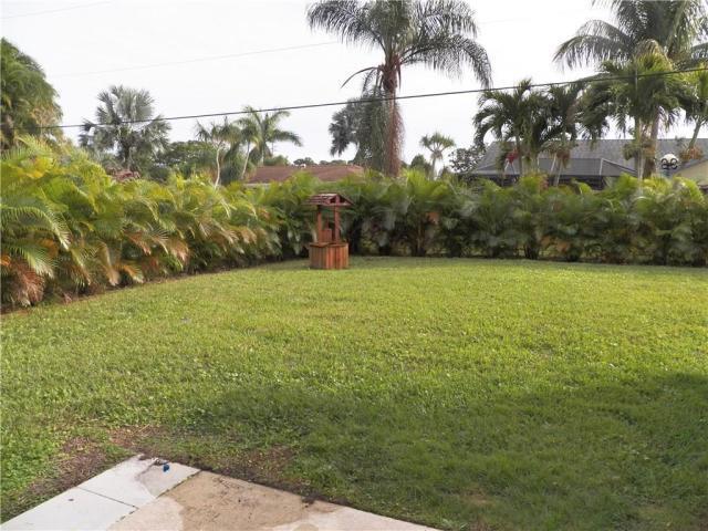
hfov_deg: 63.4
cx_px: 354
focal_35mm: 28
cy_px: 266
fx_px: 573
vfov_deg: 49.7
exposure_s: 1/640
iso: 125
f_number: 4
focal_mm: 4.9
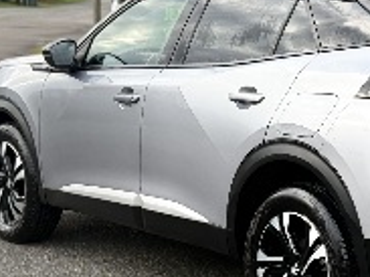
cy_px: 156
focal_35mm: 109
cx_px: 342
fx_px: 1164
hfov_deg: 17.7
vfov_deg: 13.6
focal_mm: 6.76
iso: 80
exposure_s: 1/1055
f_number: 1.78
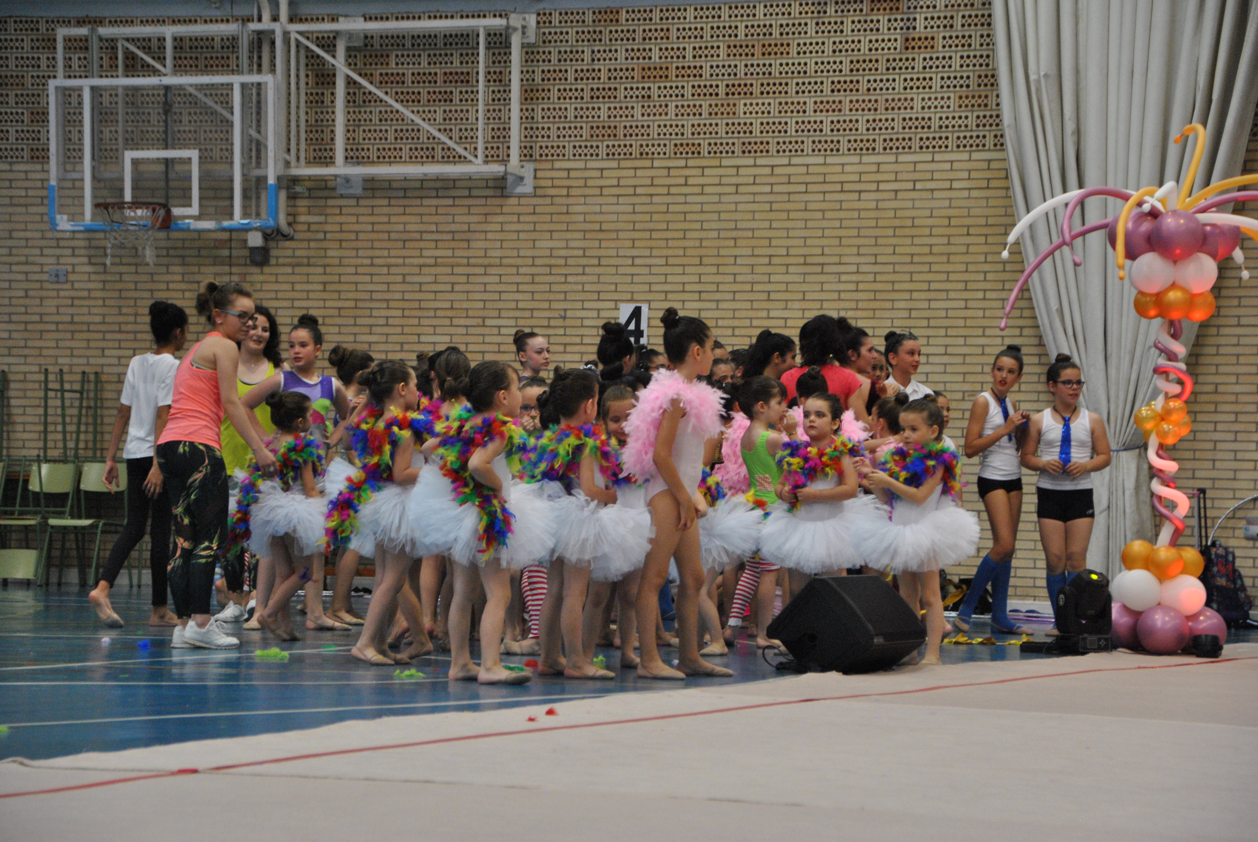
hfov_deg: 21.9
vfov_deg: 14.7
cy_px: 421
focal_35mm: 93
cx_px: 629
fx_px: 3254
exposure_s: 1/125
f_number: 5
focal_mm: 62
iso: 800
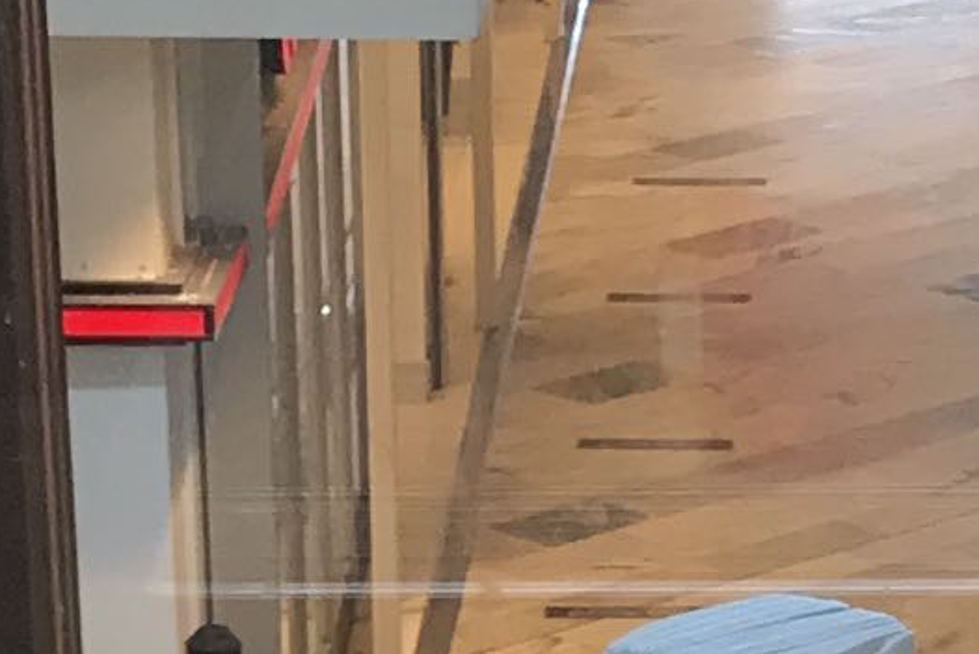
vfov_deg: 5.6
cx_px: 570
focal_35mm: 223
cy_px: 2165
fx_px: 6066
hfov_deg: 9.2
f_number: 1.8
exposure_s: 1/50
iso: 32
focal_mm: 3.99
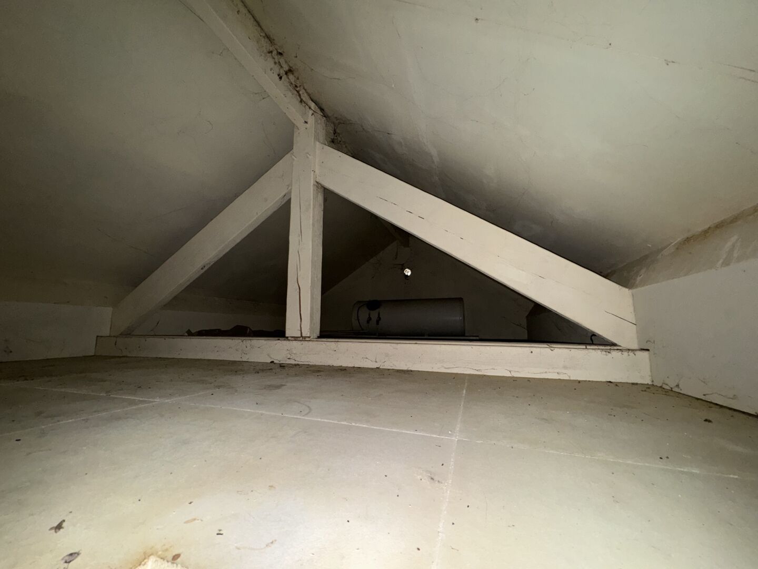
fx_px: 307
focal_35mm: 14
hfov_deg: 102.1
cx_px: 379
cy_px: 284
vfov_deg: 85.7
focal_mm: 2.22
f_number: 2.2
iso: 125
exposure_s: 1/31
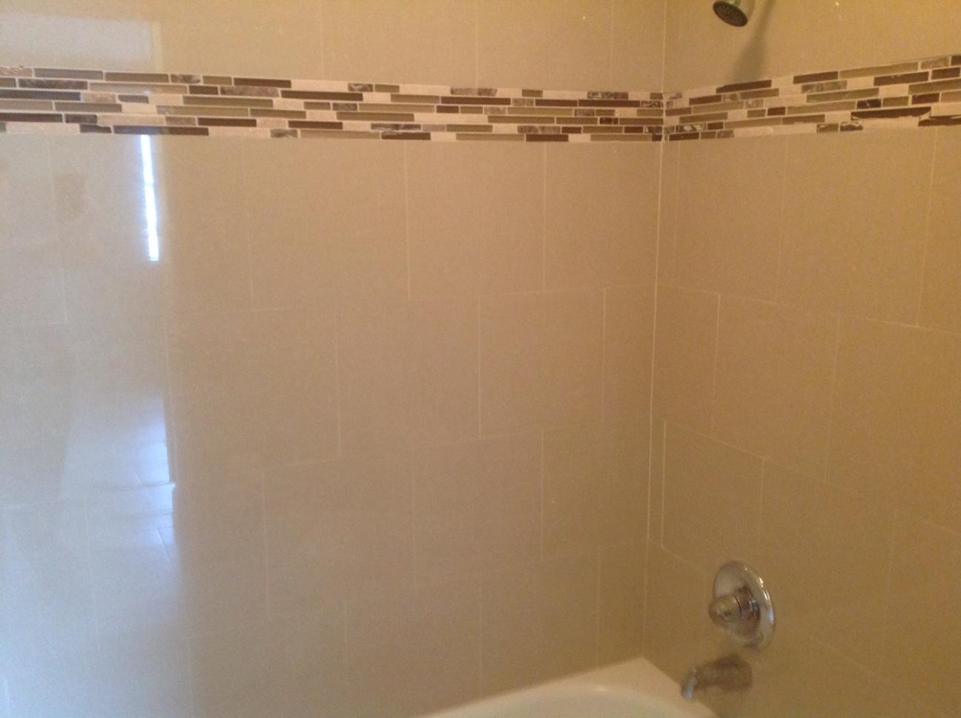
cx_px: 480
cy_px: 359
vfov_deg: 40.6
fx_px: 970
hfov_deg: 52.7
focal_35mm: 35
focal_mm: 4.28
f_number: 2.4
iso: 200
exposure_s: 1/15
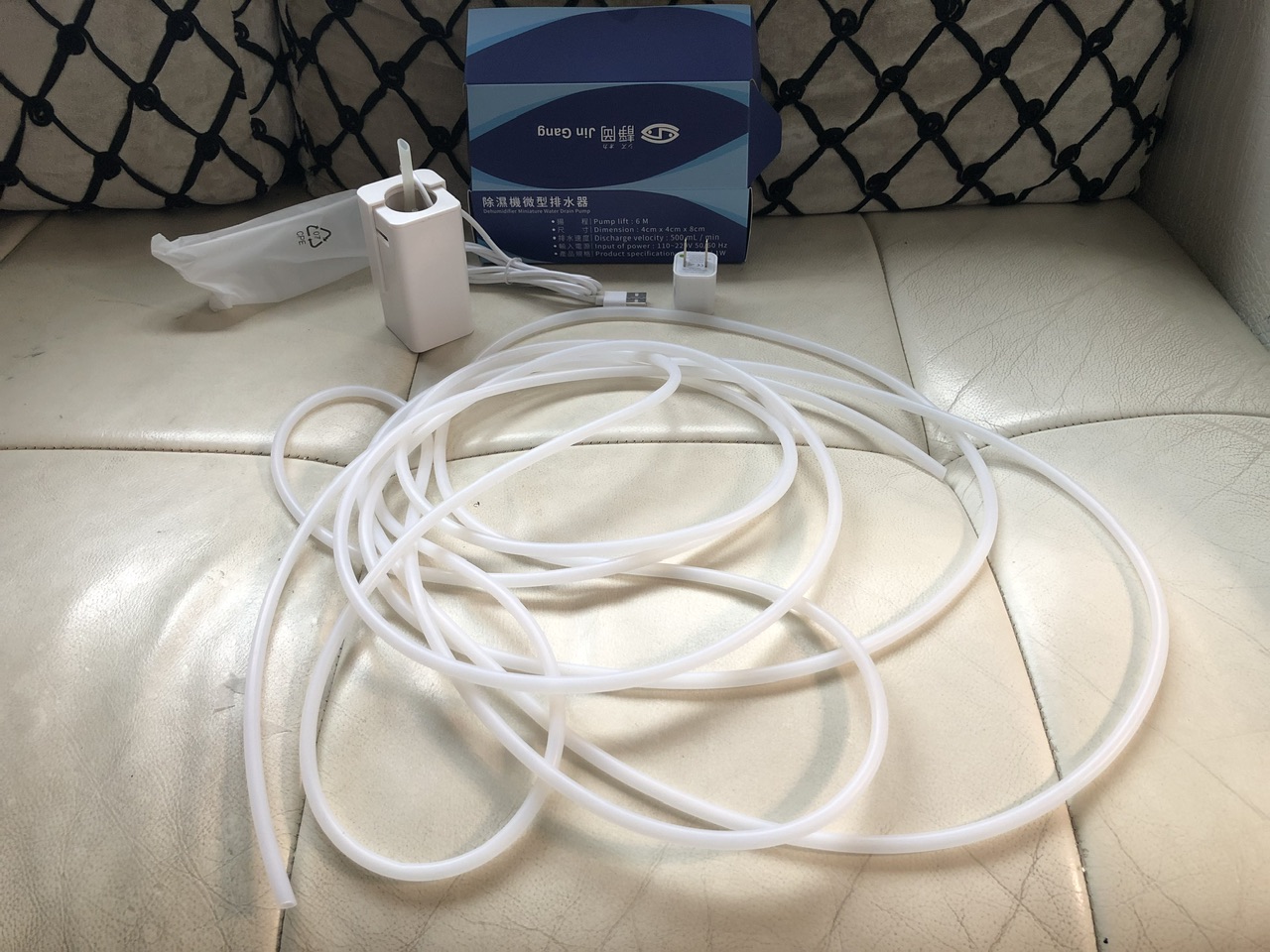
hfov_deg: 63.4
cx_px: 635
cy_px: 476
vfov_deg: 49.7
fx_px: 1027
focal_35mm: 28
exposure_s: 1/20
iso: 40
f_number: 1.8
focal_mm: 3.99
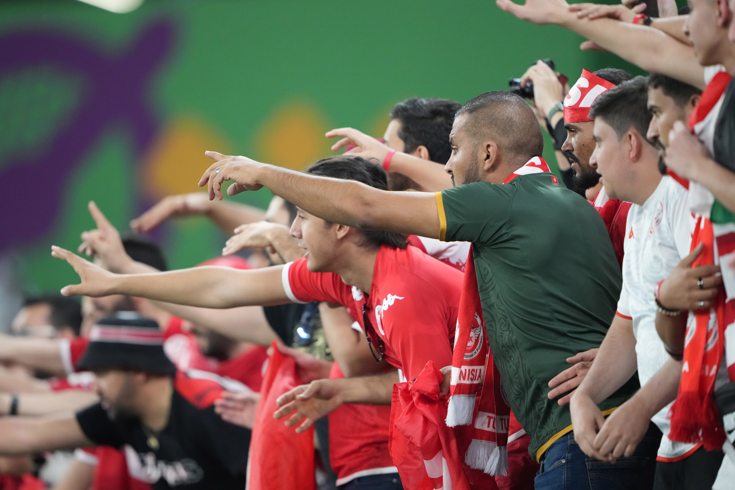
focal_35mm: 400
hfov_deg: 5.2
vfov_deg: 3.4
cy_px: 245
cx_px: 368
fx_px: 8166
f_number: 2.8
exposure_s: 1/1250
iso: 5000
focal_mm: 400
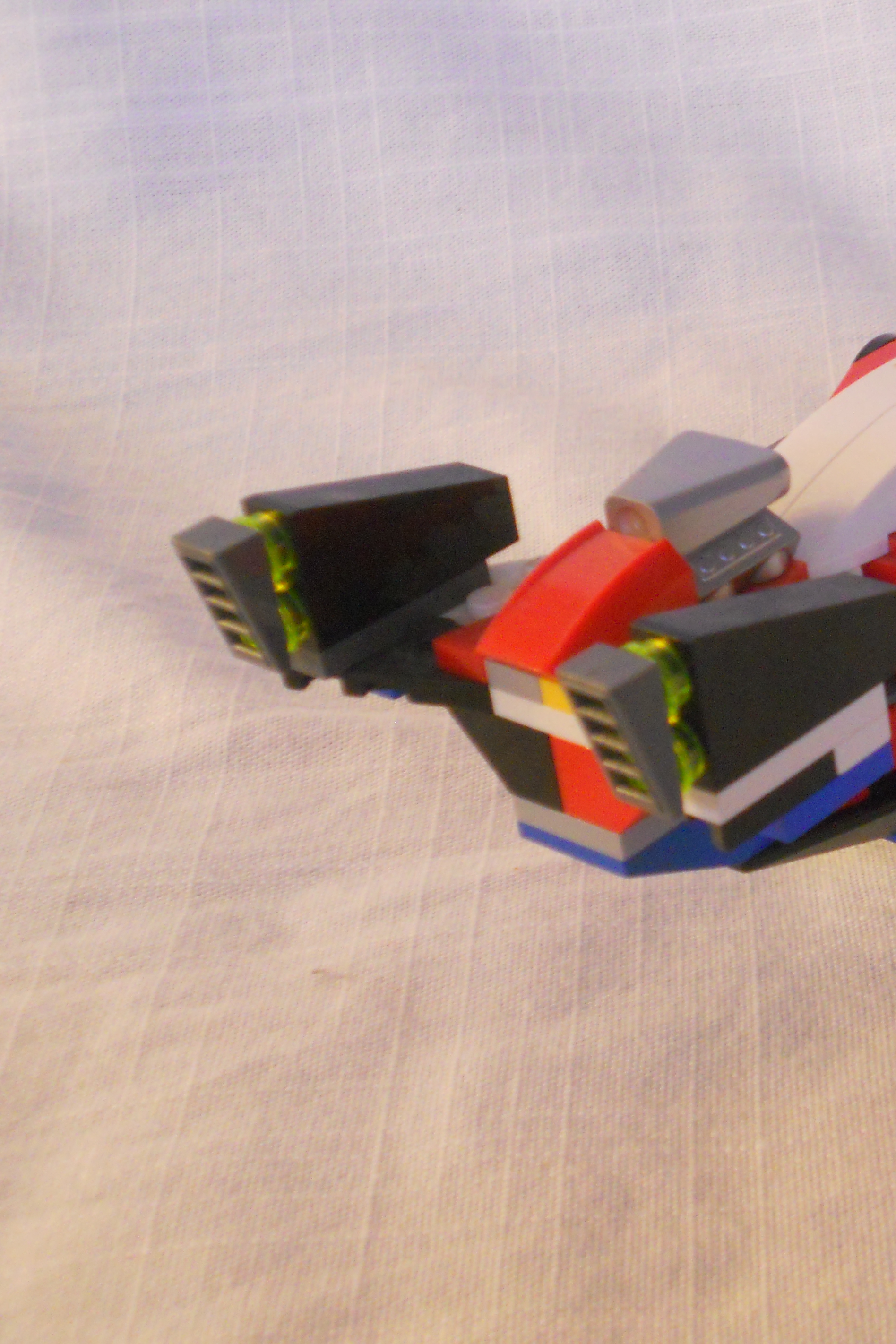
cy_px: 663
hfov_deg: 16.9
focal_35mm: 79
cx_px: 870
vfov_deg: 25.7
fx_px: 2949
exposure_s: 1
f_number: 4.8
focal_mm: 9.8
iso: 500
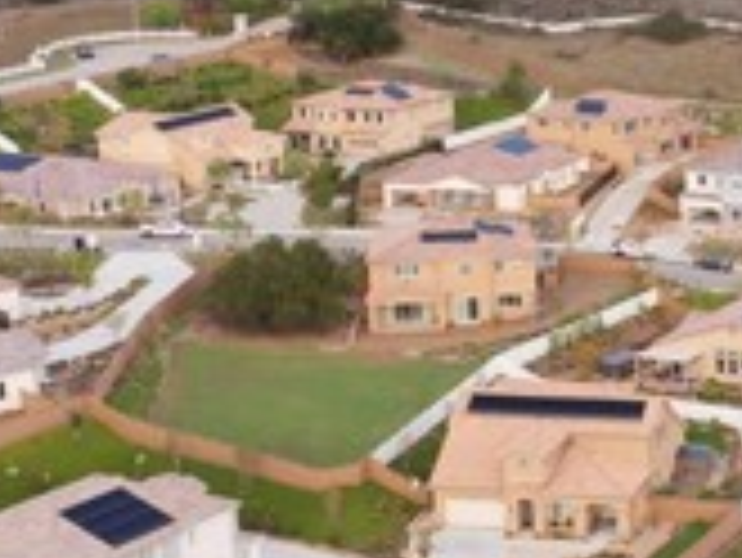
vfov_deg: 15.9
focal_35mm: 93
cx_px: 850
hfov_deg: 20.0
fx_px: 1995
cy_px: 277
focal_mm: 12.29
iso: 200
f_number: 4.5
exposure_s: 1/200
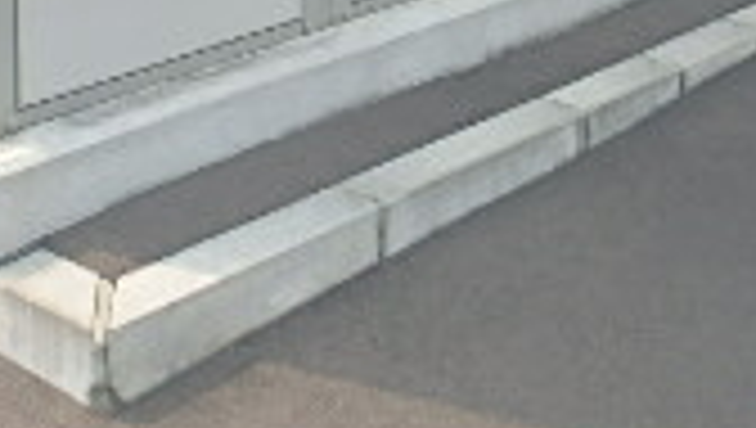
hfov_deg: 24.4
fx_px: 1746
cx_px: 450
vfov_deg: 12.9
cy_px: -297
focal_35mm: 87
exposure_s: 1/640
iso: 125
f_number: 3.5
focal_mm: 3.7
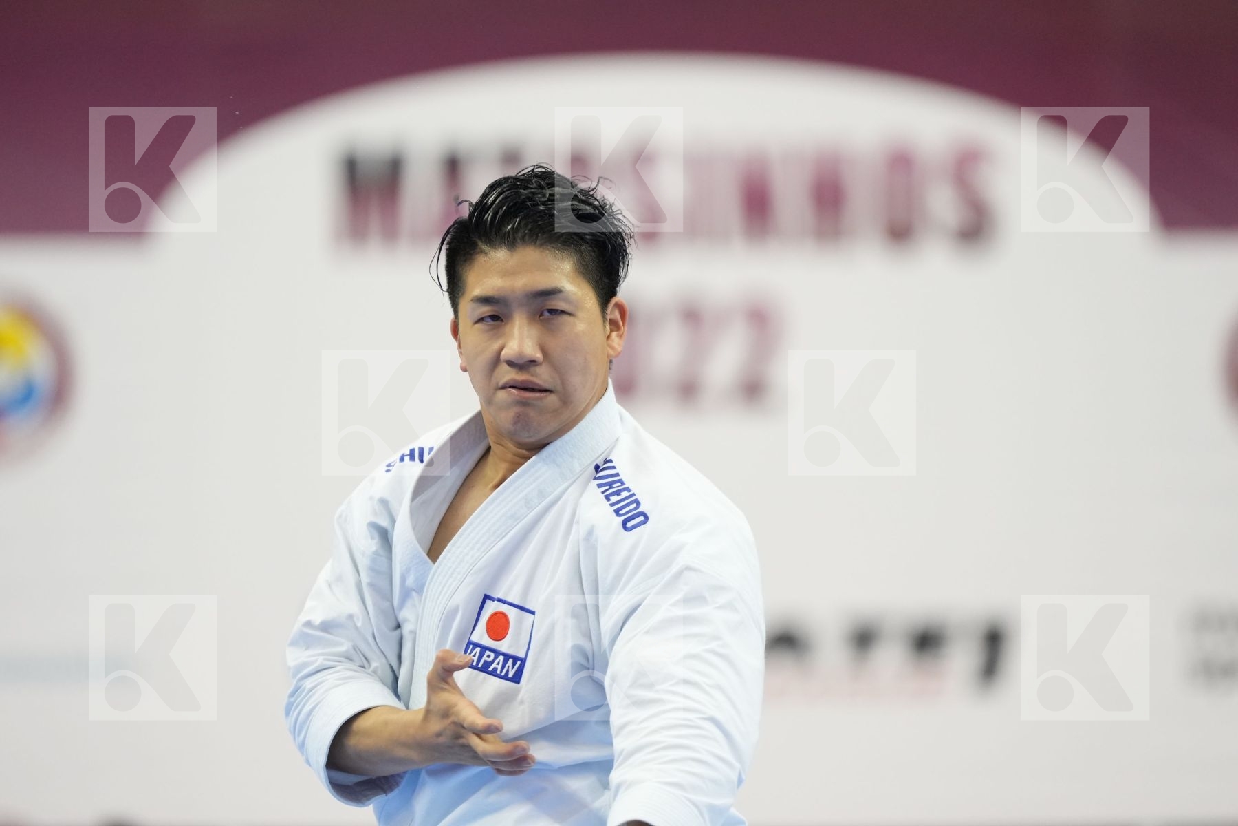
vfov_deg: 4.6
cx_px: 619
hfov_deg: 6.9
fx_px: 10316
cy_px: 413
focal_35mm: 300
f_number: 2.8
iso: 2000
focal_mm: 200
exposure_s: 1/500
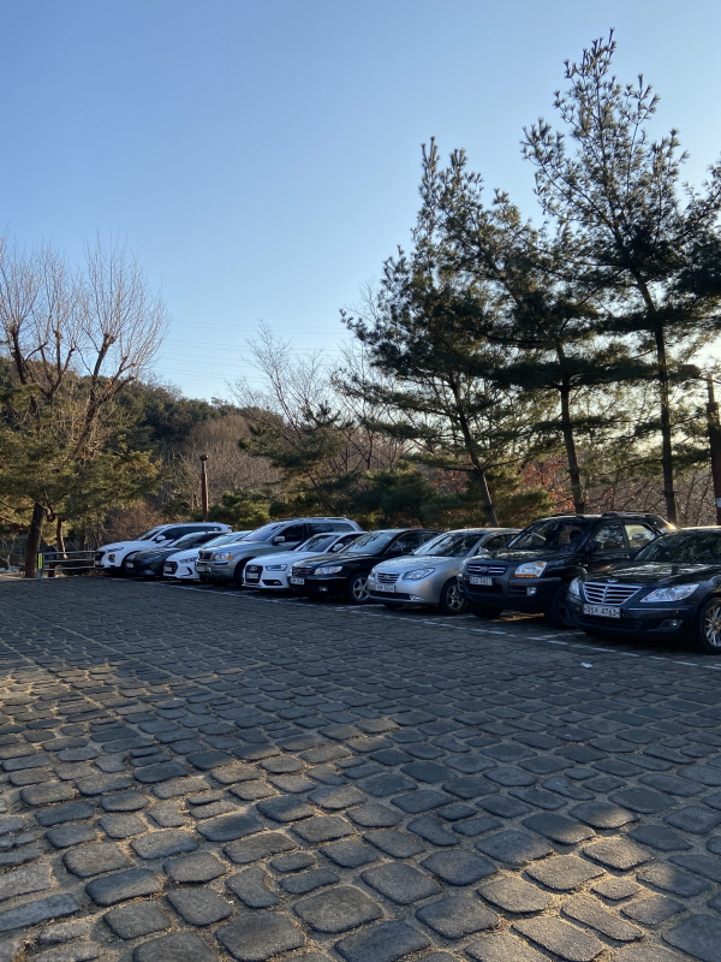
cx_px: 360
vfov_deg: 67.3
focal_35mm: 26
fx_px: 722
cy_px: 481
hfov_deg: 53.1
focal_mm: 4.25
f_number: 1.8
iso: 32
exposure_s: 1/1193
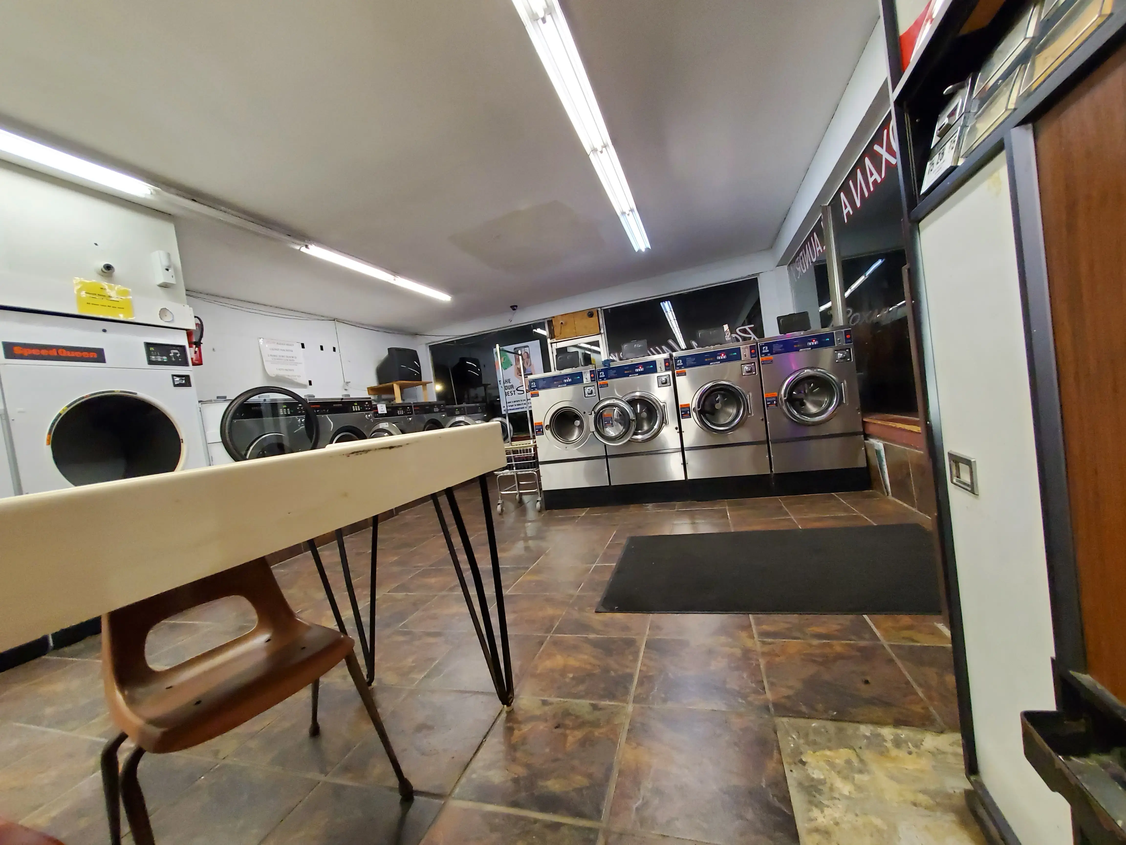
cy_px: 422
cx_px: 563
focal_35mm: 13
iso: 640
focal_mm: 1.8
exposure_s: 1/59
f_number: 2.2
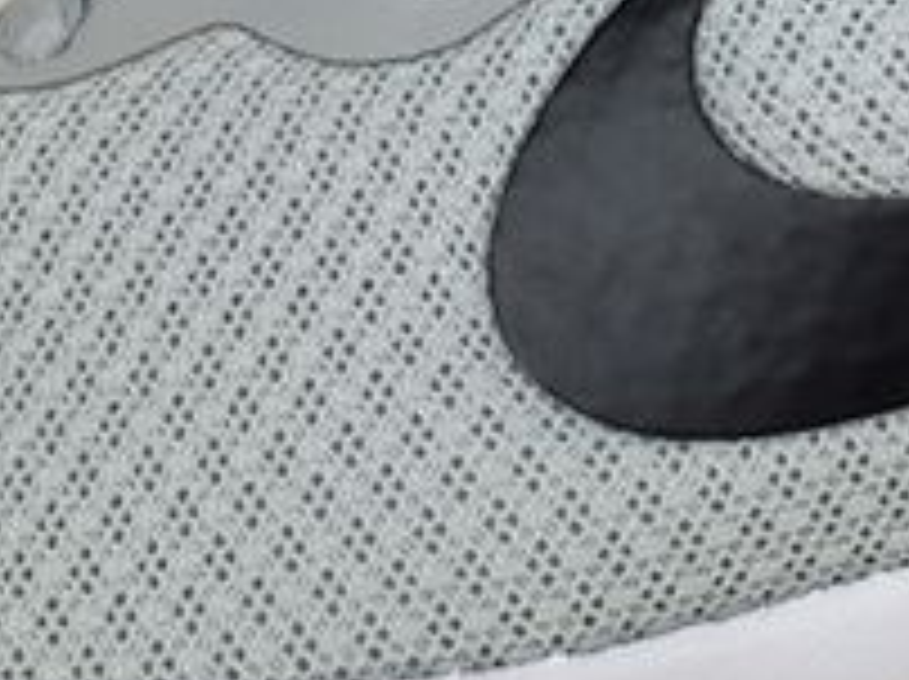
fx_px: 3016
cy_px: 216
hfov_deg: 16.8
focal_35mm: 115
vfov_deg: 12.8
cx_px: 882
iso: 25
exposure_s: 1/120
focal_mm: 4.15
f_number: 2.2
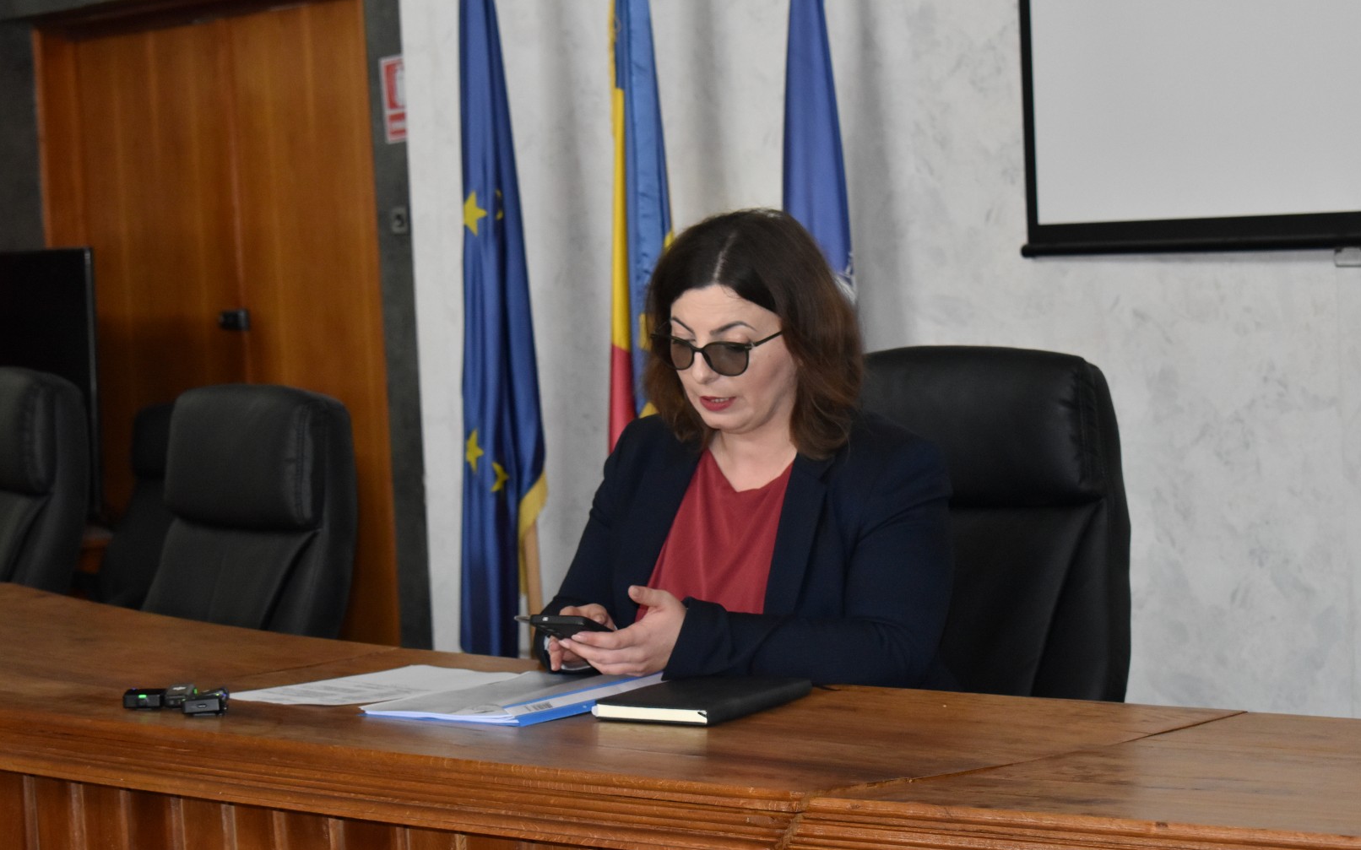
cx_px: 683
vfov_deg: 15.4
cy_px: 436
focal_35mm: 85
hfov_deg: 24.5
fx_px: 3134
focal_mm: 55
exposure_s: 1/125
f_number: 5.6
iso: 1600
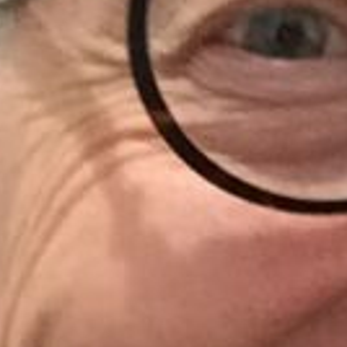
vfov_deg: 8.3
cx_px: 539
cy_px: 174
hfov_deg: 8.1
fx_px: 2382
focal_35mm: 210
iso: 320
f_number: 2.2
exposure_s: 1/25
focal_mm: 2.65
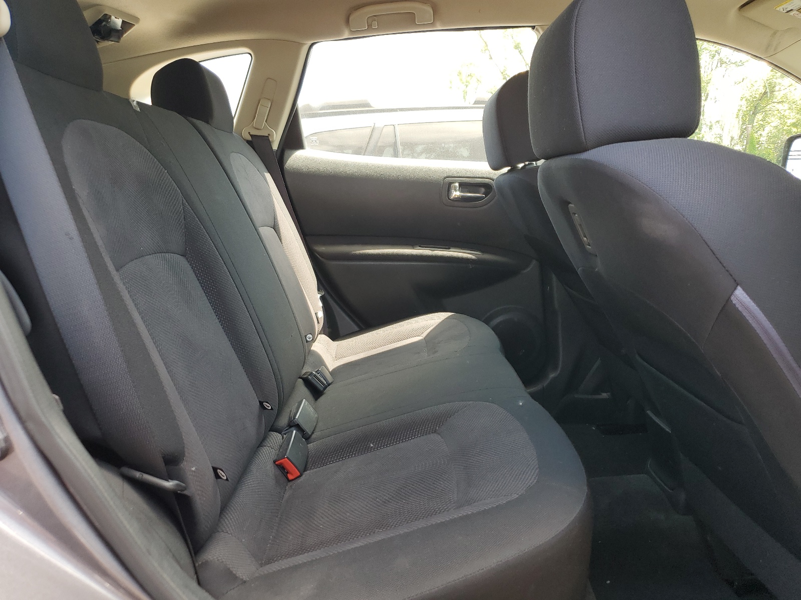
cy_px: 300
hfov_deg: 67.3
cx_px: 400
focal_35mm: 26
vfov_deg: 53.1
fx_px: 602
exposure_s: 1/204
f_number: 1.5
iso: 50
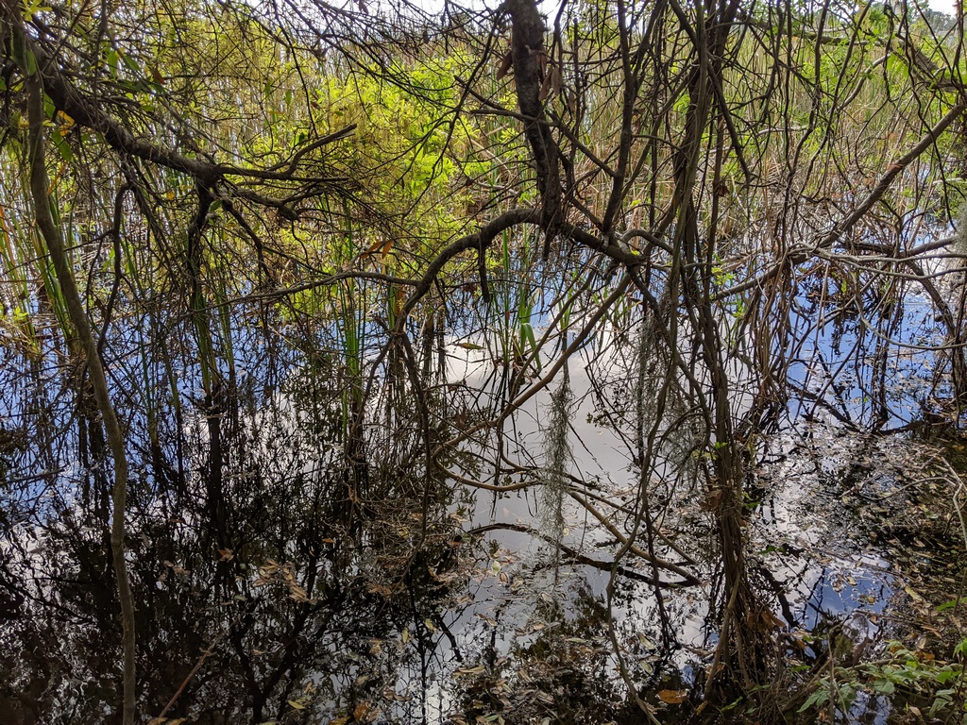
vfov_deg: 51.4
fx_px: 754
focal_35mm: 27
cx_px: 484
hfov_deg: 65.3
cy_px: 362
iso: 50
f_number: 1.8
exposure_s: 1/757
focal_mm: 4.44
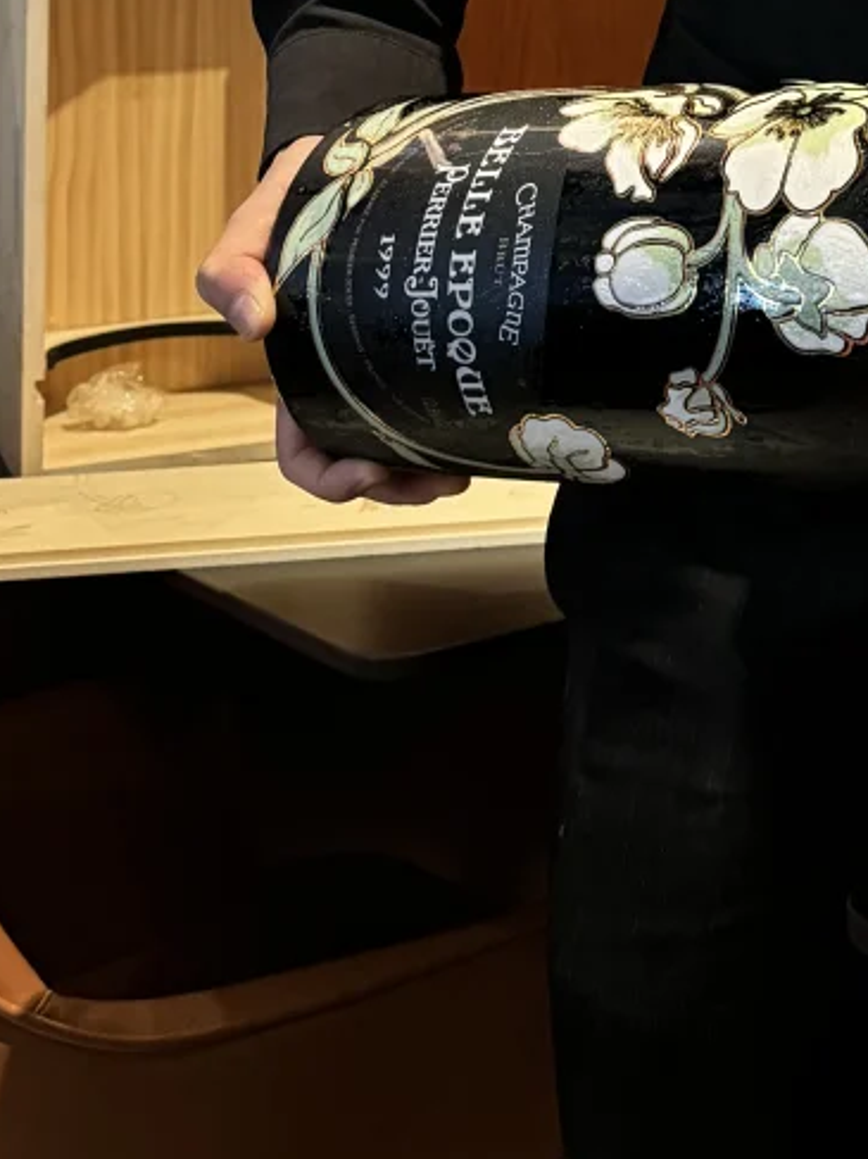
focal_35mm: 71
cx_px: 973
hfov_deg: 19.7
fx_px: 2375
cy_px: -409
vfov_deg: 23.6
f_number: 1.78
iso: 640
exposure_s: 1/33
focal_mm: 6.76
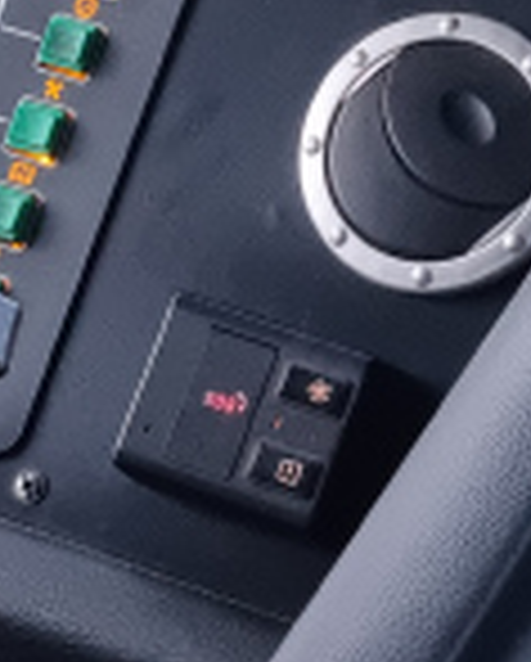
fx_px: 4568
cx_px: 63
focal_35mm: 233
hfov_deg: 6.6
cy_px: 101
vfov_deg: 8.3
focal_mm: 5.9
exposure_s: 1/50
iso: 320
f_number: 2
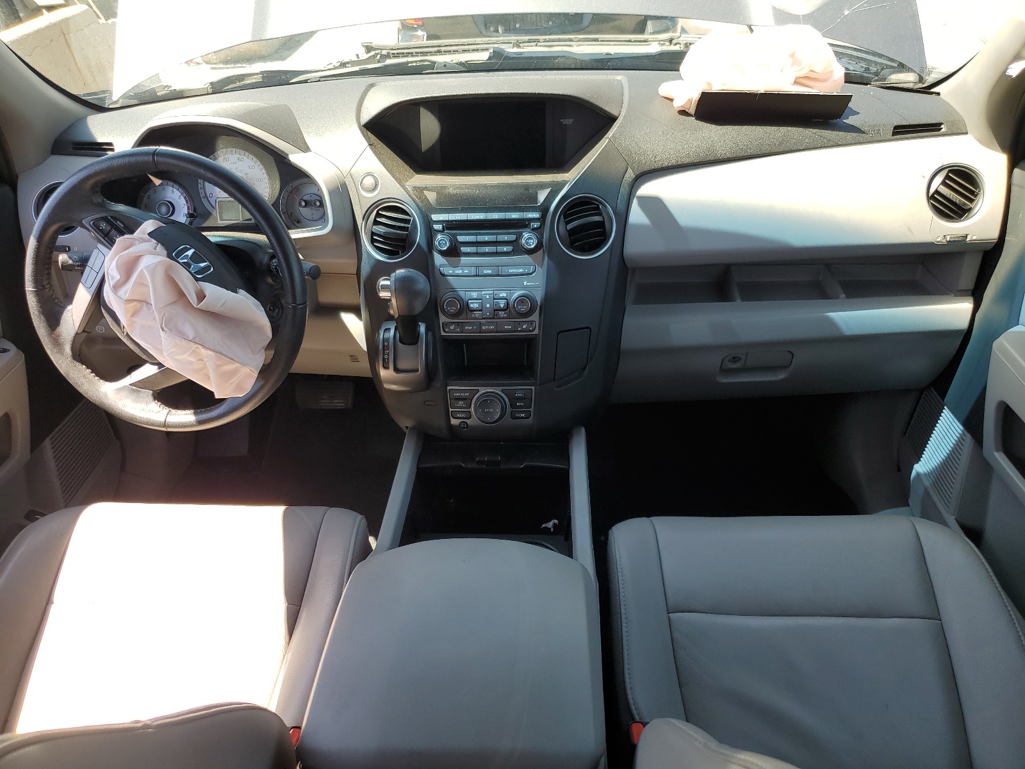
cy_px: 384
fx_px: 770
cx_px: 512
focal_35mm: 26
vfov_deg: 53.1
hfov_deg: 67.3
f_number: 1.5
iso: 50
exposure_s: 1/303
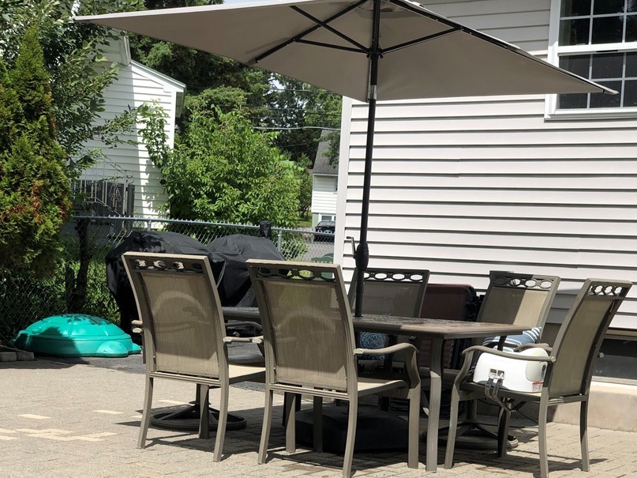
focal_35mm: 66
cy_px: 288
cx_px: 389
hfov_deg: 29.3
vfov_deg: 22.2
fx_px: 1214
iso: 16
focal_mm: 6
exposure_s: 1/1473
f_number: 2.4
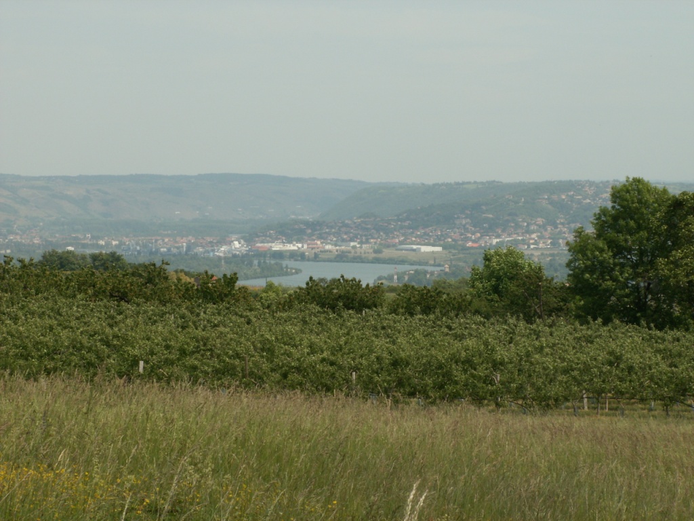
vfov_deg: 11.6
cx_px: 347
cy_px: 260
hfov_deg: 15.4
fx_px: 2566
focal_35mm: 128
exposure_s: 1/200
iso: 50
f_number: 8
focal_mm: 20.98
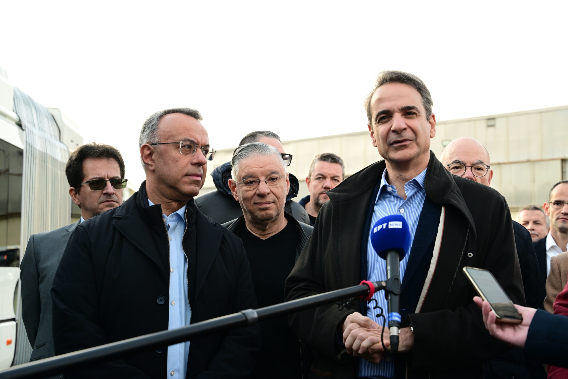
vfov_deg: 29.2
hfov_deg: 42.7
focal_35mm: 46
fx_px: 726
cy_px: 190
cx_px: 284
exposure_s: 1/320
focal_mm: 46
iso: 400
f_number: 5
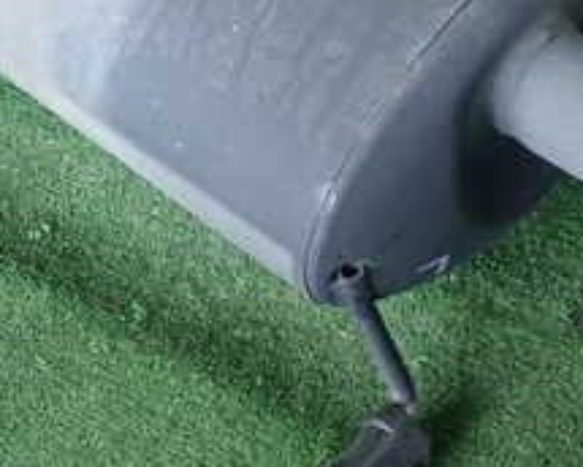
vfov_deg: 12.9
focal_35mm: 117
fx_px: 2019
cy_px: -46
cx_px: 157
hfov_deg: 16.4
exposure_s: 1/40
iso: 200
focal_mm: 7.86
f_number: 2.9
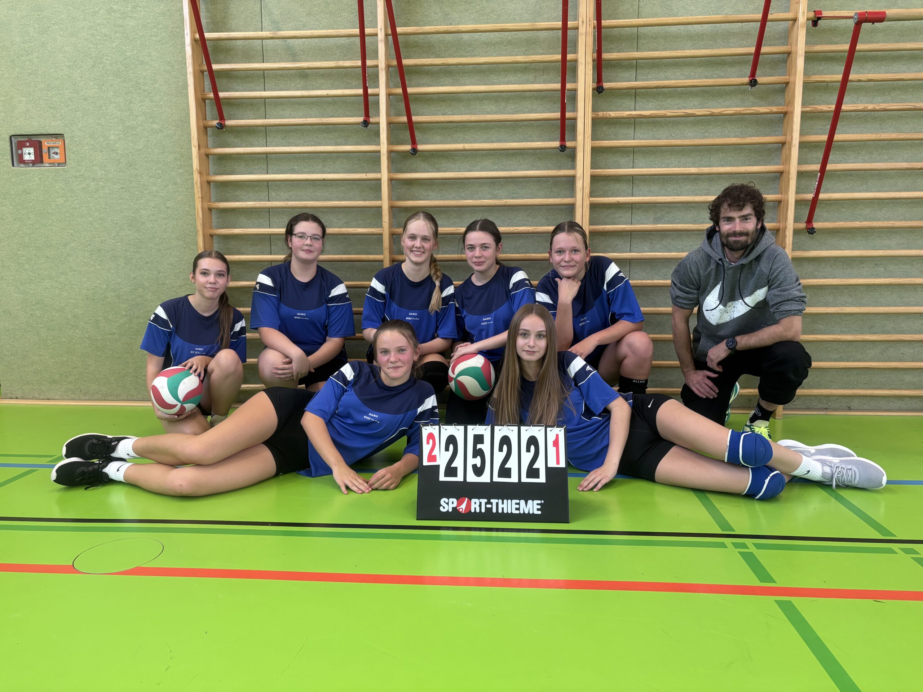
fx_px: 693
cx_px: 462
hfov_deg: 67.3
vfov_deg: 53.1
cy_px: 346
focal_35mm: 26
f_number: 1.6
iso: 125
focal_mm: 5.96
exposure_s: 1/100
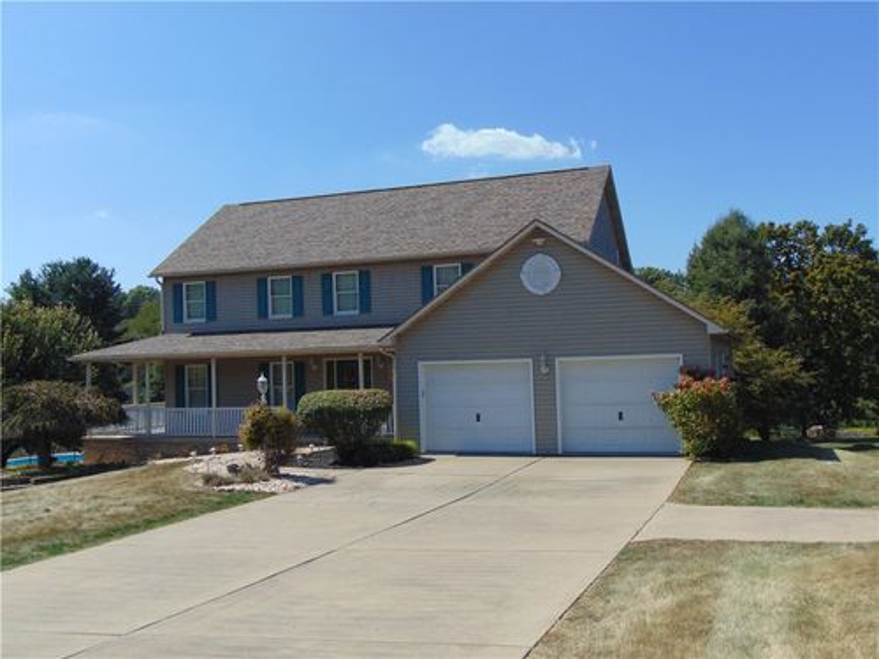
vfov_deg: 40.7
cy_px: 330
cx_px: 440
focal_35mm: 35
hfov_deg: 52.6
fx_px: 889
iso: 80
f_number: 8.3
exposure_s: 1/250
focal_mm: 6.3
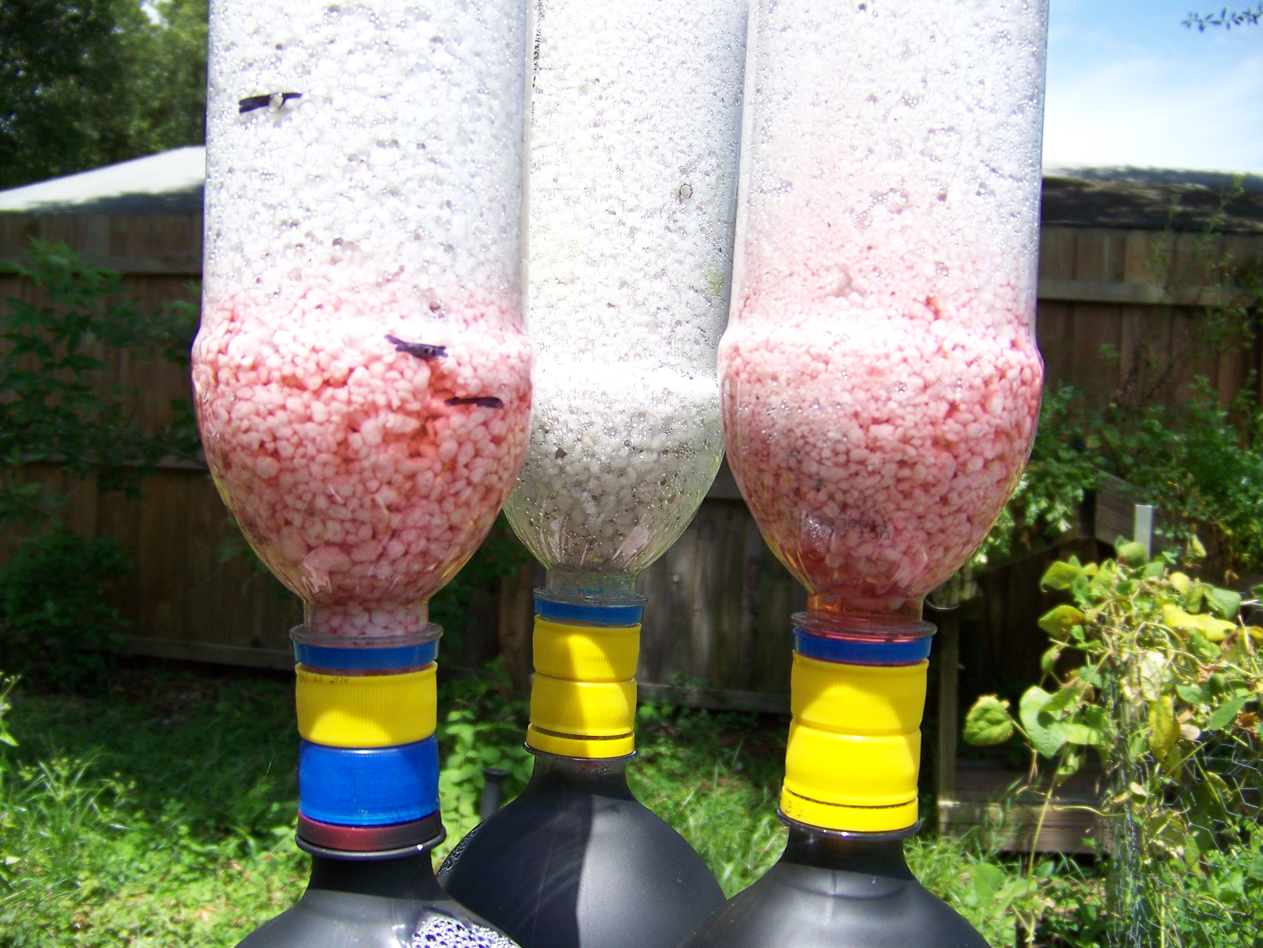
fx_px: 1313
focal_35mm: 36
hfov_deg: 51.4
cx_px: 632
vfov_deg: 39.7
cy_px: 474
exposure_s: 1/800
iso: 100
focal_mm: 5.85
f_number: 2.8
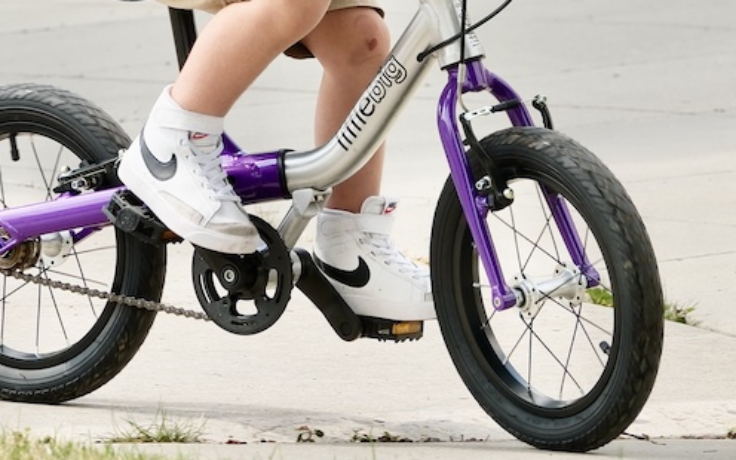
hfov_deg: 6.0
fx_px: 7020
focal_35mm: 350
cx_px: 303
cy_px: -105
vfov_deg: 3.7
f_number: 4.5
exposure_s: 1/400
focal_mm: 94.5
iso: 125
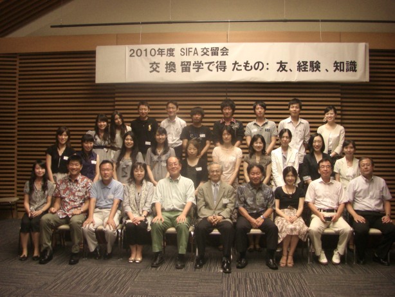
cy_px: 148
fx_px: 434
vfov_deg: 37.7
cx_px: 198
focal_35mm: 38
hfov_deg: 49.0
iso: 200
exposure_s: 1/30
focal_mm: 6.3
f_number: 3.4
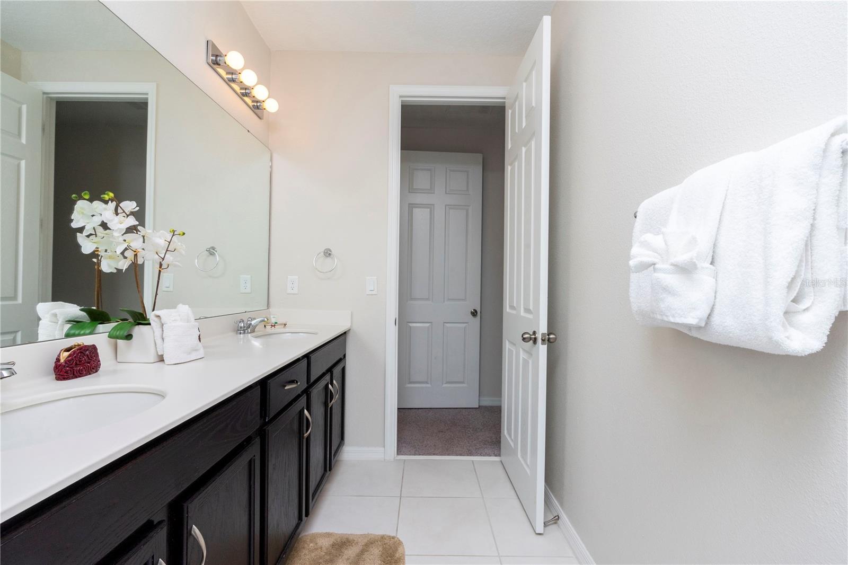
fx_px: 377
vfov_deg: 73.7
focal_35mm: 16
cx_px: 424
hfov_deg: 96.7
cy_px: 282
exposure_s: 1/100
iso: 1000
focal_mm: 16
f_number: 13
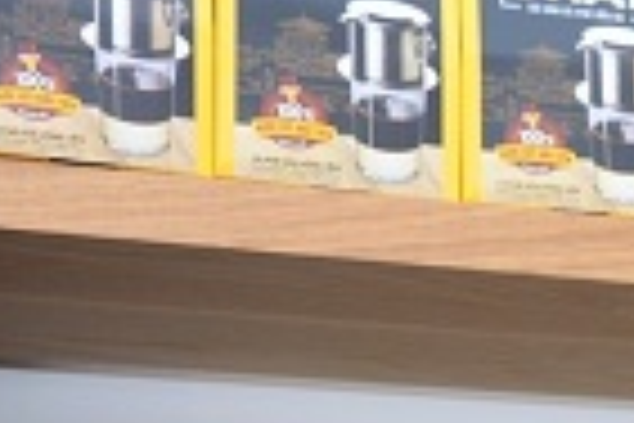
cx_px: 1079
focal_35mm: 162
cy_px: 623
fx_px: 2853
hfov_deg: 11.9
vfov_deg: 8.3
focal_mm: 38
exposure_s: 1/80
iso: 800
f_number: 5
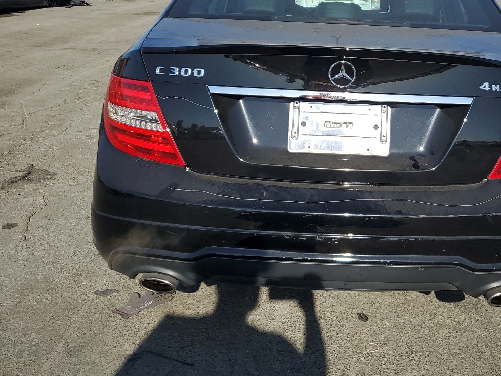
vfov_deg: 33.7
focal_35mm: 42
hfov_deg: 44.1
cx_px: 335
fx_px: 608
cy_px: 96
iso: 50
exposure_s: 1/3333
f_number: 1.5
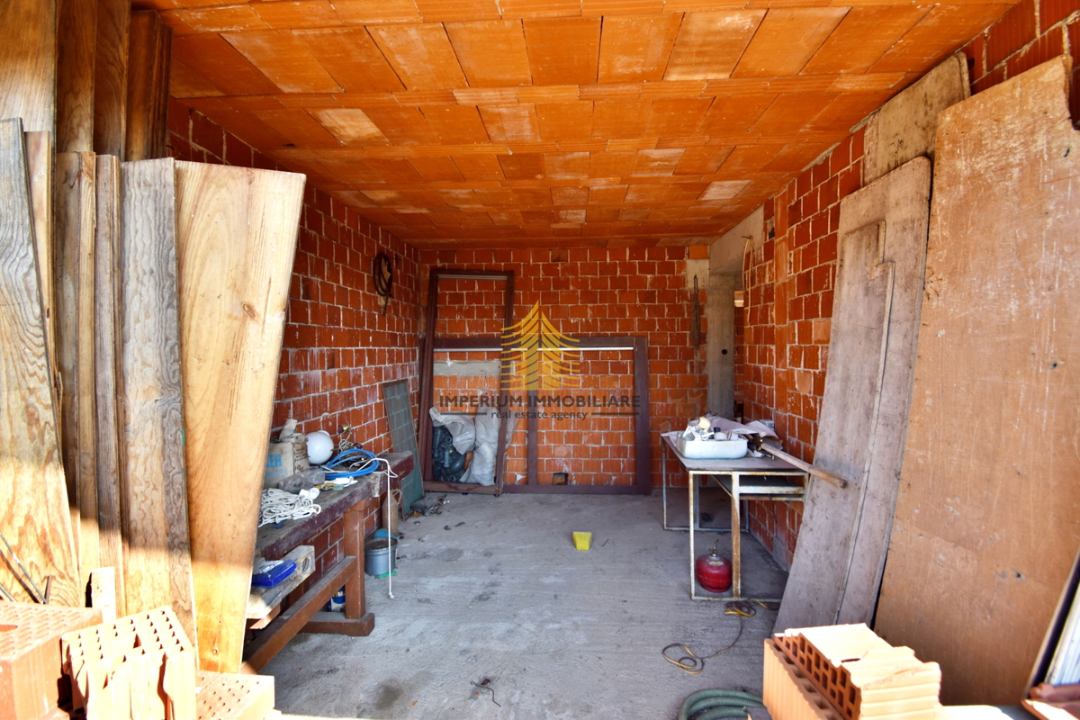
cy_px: 360
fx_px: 450
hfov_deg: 100.4
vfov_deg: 77.3
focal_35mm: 15
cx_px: 540
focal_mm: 10
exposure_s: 1/100
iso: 100
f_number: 5
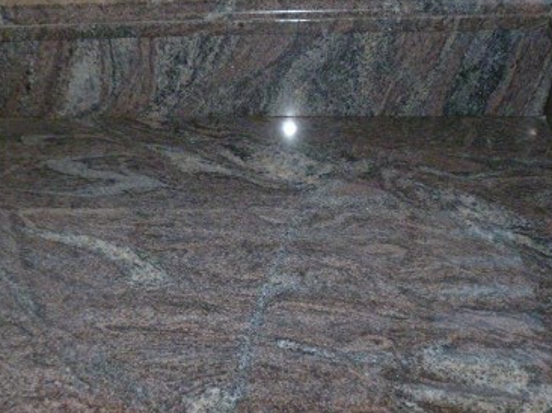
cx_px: 232
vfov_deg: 29.5
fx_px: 781
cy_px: 255
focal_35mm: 49
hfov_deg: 38.8
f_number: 3.3
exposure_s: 1/125
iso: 400
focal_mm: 5
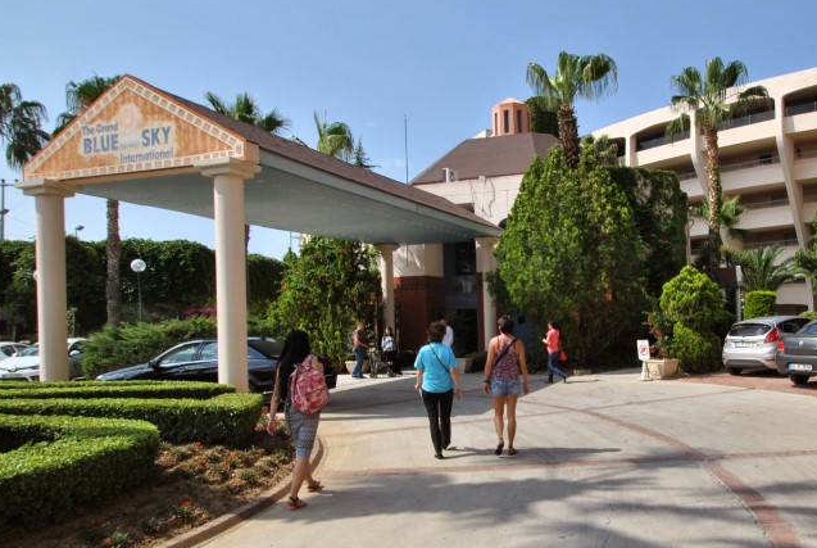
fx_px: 614
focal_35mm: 27
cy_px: 312
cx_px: 555
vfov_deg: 48.0
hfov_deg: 65.2
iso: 100
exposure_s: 1/320
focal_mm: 10
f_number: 9
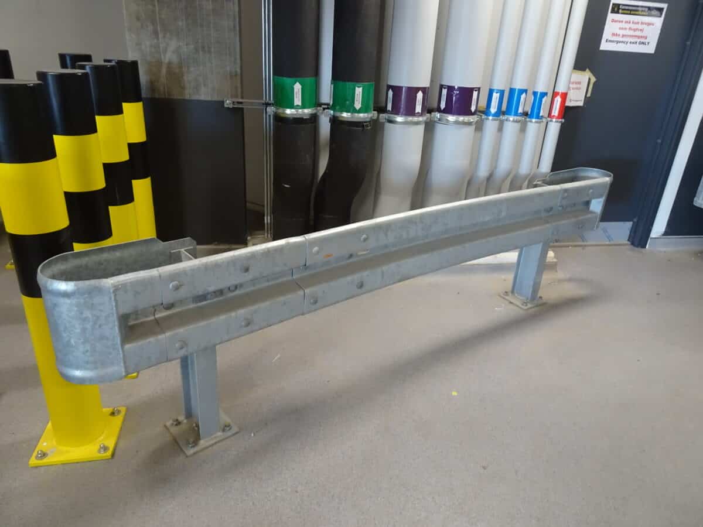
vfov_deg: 56.8
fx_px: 487
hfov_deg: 71.6
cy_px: 264
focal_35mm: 24
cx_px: 352
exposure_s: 1/30
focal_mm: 4.1
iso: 640
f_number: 3.5
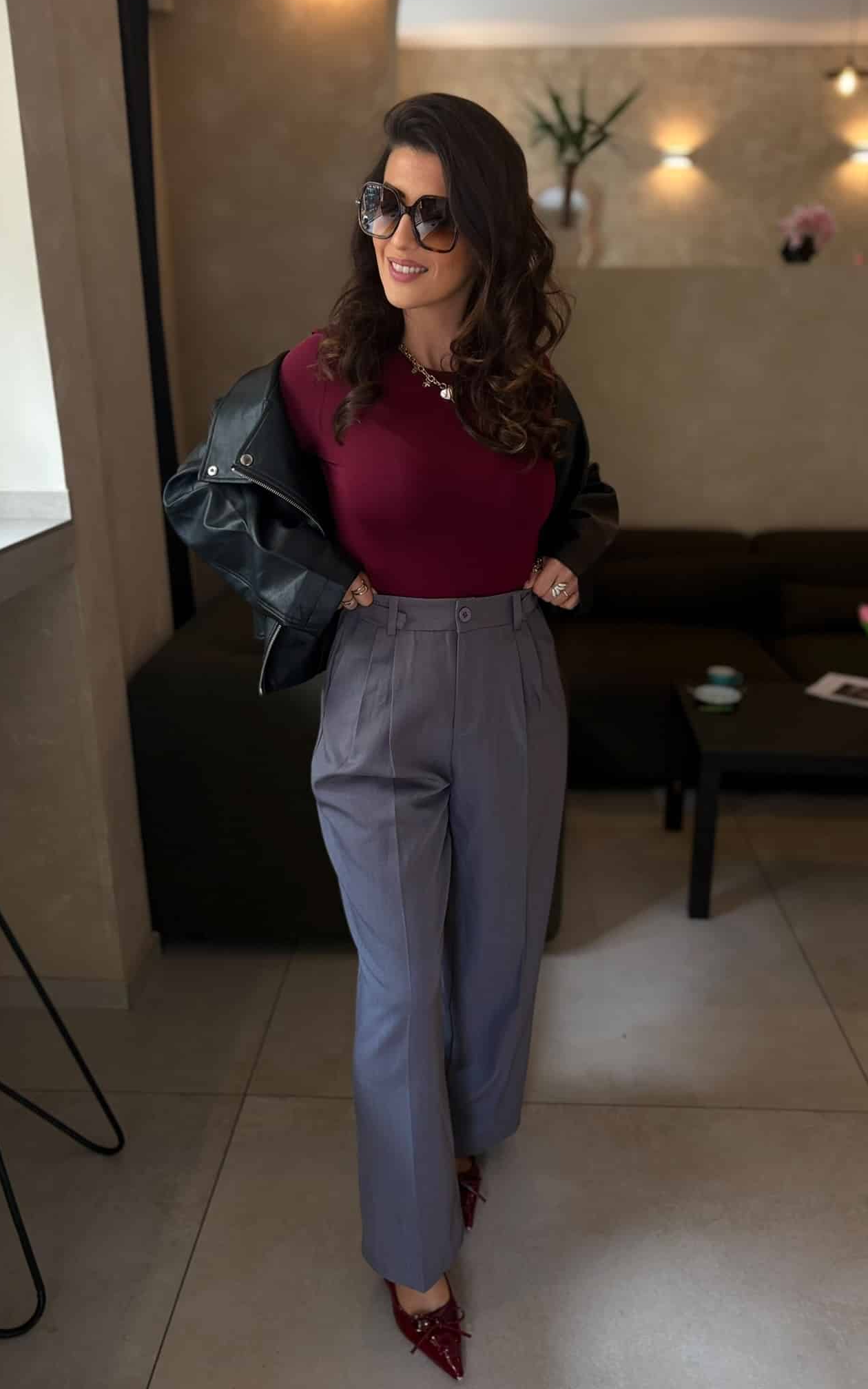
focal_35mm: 28
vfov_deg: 66.5
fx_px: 1060
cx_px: 461
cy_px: 695
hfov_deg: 44.5
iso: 80
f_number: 1.6
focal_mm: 5.96
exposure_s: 1/100
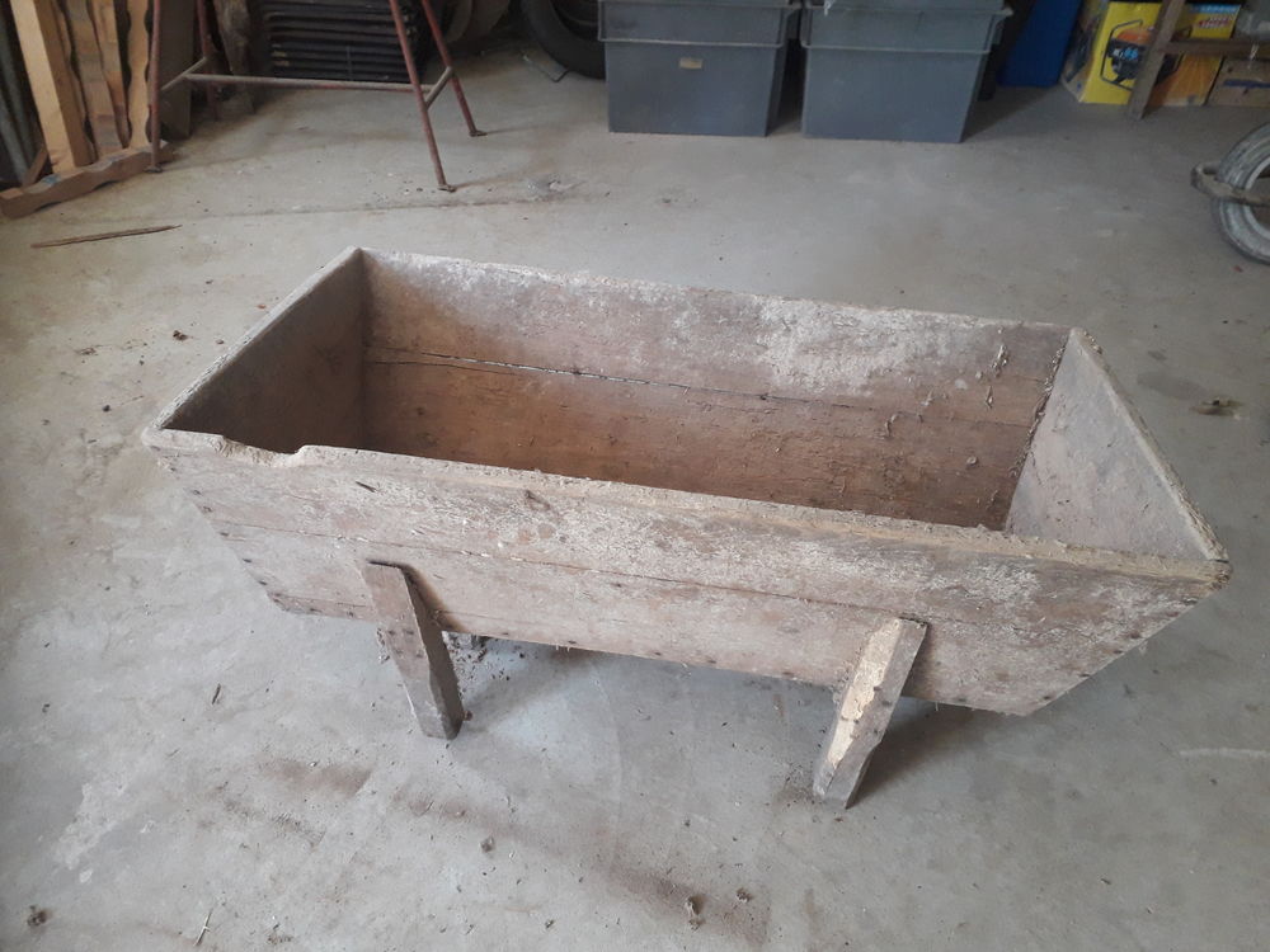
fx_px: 991
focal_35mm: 27
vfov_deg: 51.4
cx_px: 635
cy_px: 476
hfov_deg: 65.3
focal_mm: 3.6
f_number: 1.9
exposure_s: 1/33
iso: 200
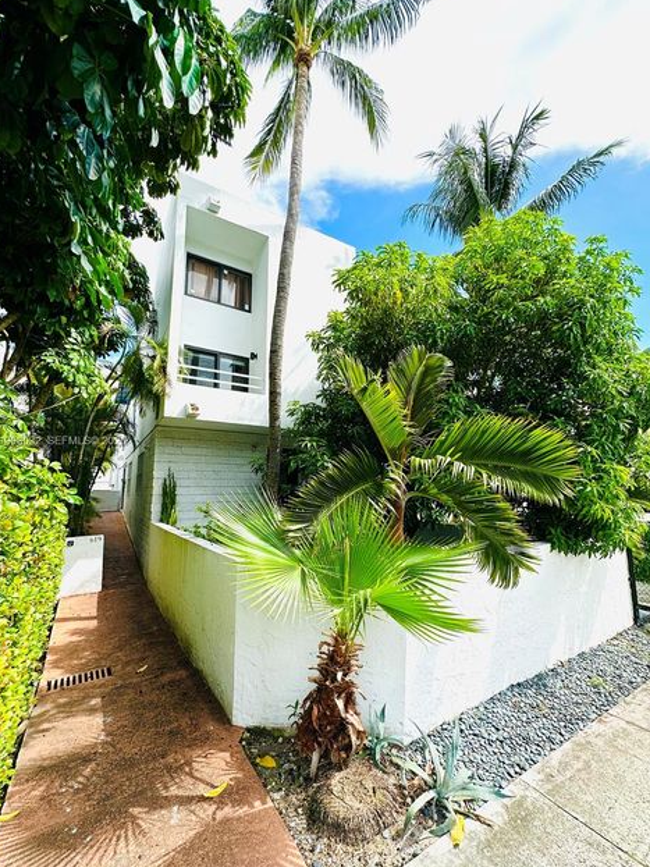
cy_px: 442
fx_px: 376
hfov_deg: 81.7
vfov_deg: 98.2
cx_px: 331
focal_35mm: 15
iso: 40
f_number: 2.2
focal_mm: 2.22
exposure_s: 1/875
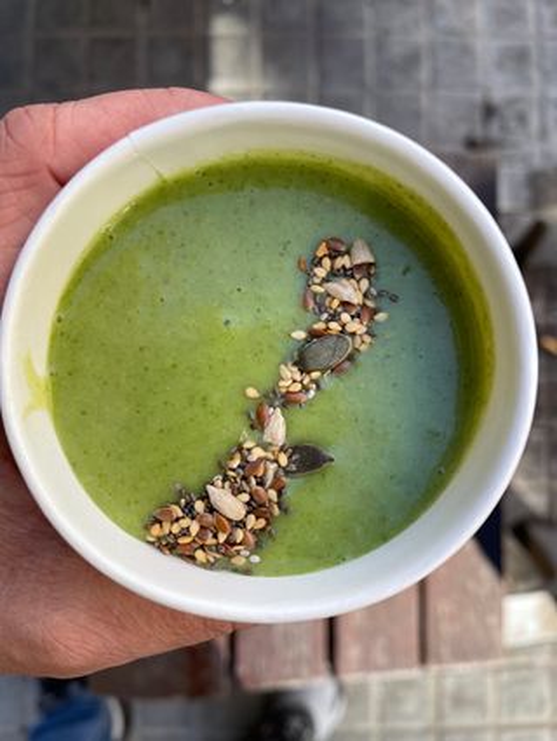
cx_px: 278
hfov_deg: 53.1
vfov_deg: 67.3
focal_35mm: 26
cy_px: 370
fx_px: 557
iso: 32
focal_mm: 5.1
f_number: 1.6
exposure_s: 1/180
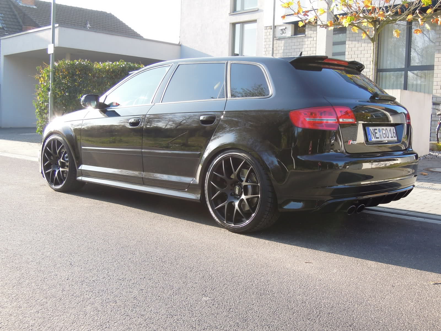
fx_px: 573
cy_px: 166
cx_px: 220
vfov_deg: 32.2
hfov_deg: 42.1
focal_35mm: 45
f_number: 3.5
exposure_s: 1/250
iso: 160
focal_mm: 8.1
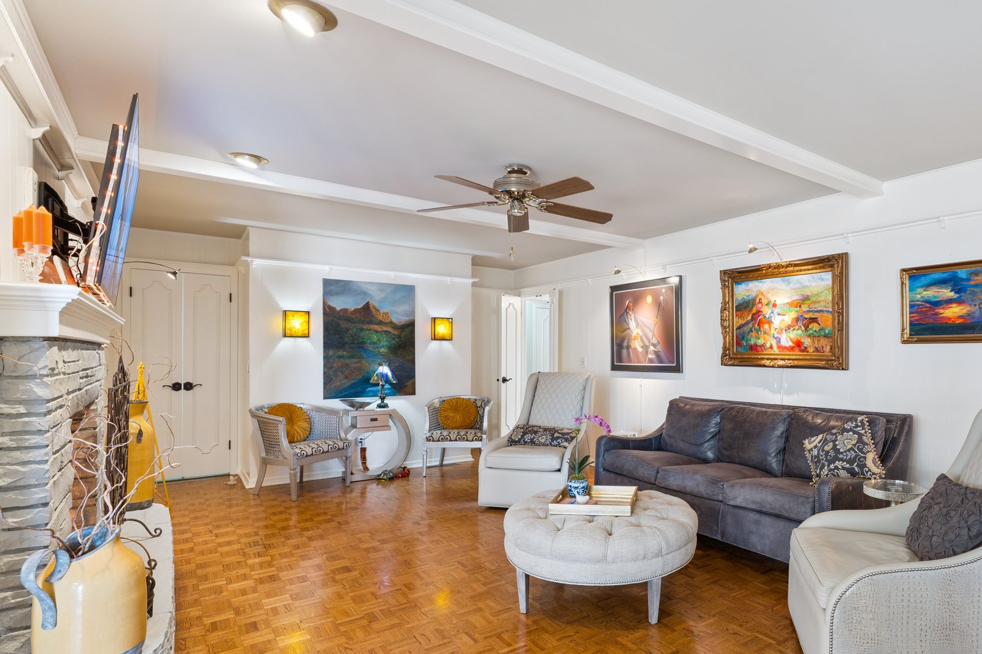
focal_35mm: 20
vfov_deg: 60.7
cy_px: 373
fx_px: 556
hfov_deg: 80.9
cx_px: 630
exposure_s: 1/5
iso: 200
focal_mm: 15.3
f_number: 10
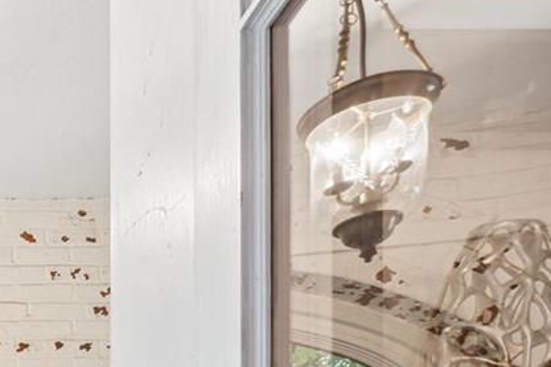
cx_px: -276
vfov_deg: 20.8
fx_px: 704
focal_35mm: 46
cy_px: 652
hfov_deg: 28.2
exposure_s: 1.3
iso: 100
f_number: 8
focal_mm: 12
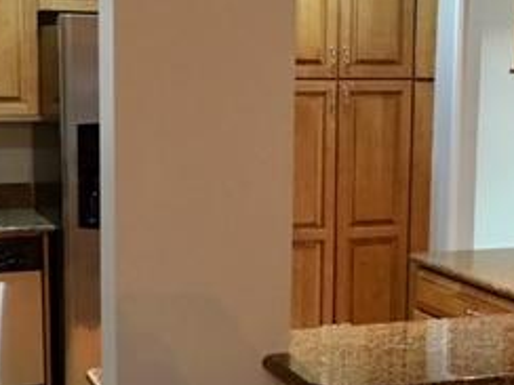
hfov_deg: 25.7
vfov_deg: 19.3
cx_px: 272
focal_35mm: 76
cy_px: 248
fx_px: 1128
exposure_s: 1/15
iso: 100
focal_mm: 4.15
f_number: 2.2
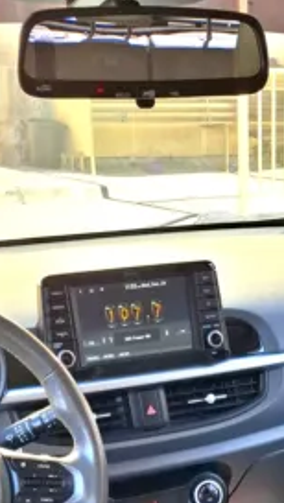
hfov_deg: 18.0
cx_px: 251
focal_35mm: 66
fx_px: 882
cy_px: 602
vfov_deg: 27.9
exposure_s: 1/156
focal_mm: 5.54
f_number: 1.8
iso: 50
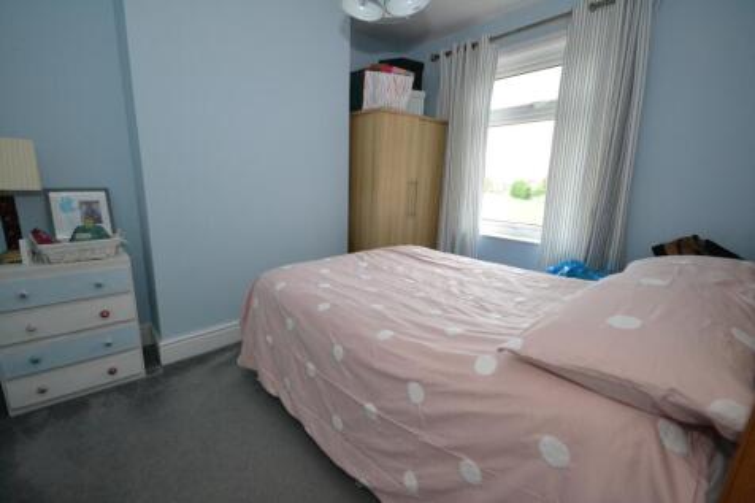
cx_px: 378
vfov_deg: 77.3
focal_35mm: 15
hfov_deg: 100.4
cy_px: 252
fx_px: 314
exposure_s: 1/60
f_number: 4
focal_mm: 10
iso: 2500
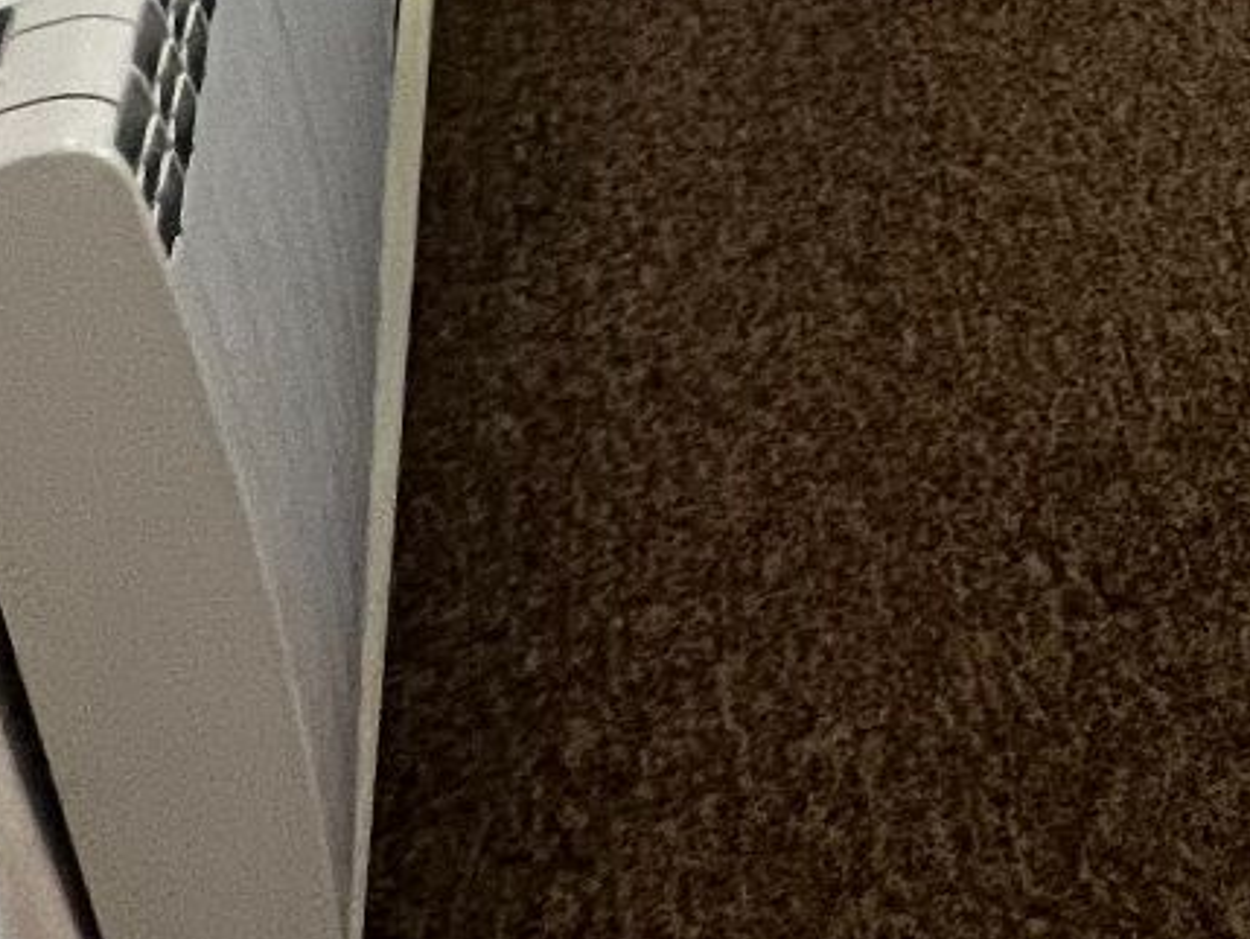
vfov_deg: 17.3
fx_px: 2239
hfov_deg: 19.2
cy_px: -927
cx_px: 2471
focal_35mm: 62
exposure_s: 1/50
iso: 200
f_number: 1.8
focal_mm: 1.57
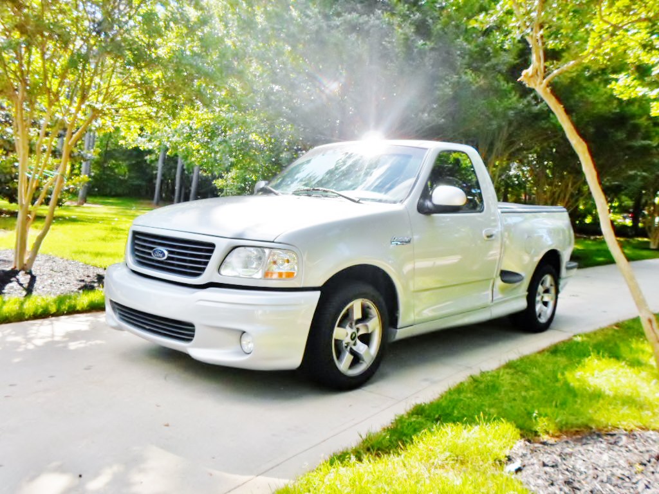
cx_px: 330
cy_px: 247
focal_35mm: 30
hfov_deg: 60.0
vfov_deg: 46.8
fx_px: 571
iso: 80
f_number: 2.7
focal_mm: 5.5
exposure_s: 1/500
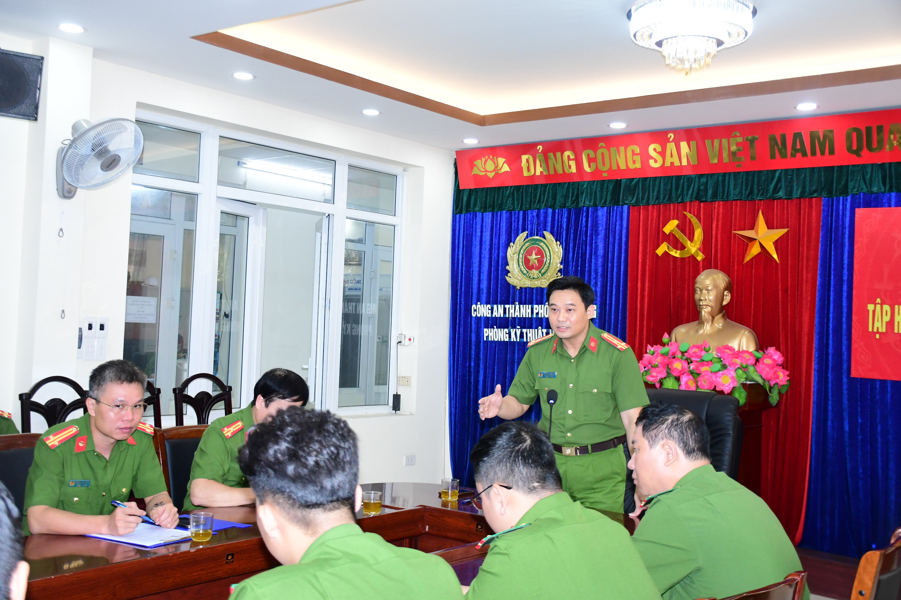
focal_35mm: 40
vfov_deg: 33.0
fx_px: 1014
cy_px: 300
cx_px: 450
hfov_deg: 47.9
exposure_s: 1/200
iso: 1600
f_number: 4.5
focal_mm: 27
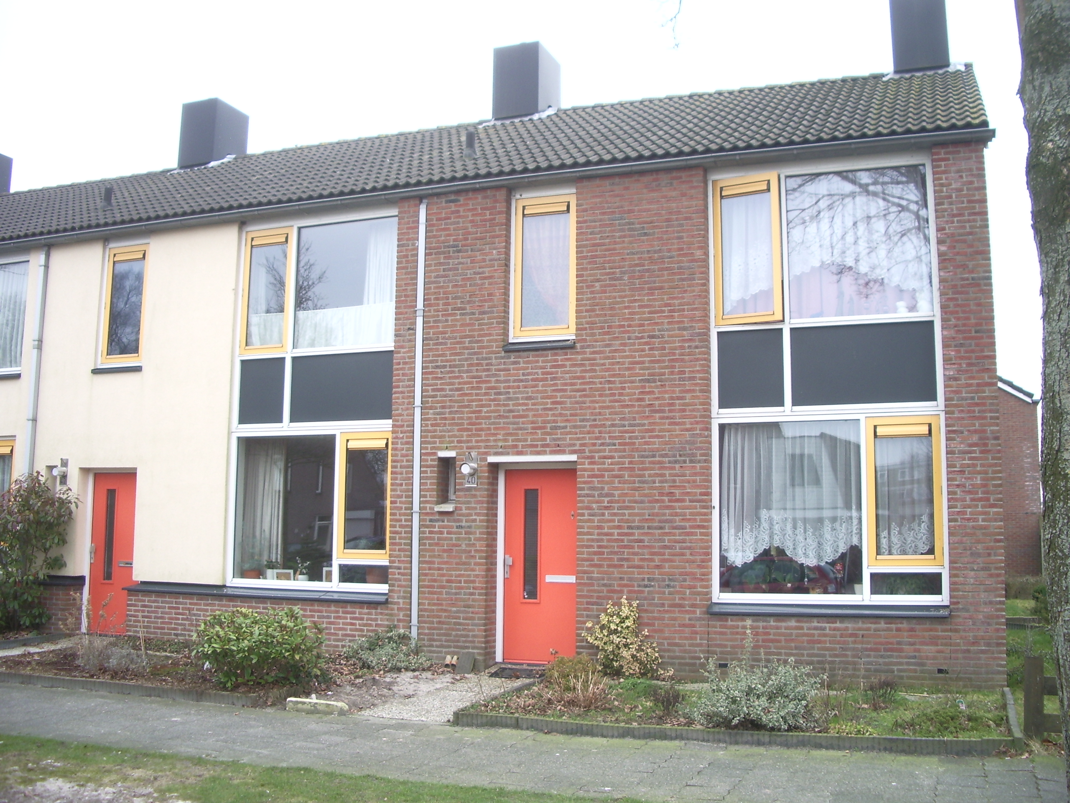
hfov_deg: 52.6
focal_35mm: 35
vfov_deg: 40.7
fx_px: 1082
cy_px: 402
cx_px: 535
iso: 50
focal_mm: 5.8
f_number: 2.6
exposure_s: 1/80
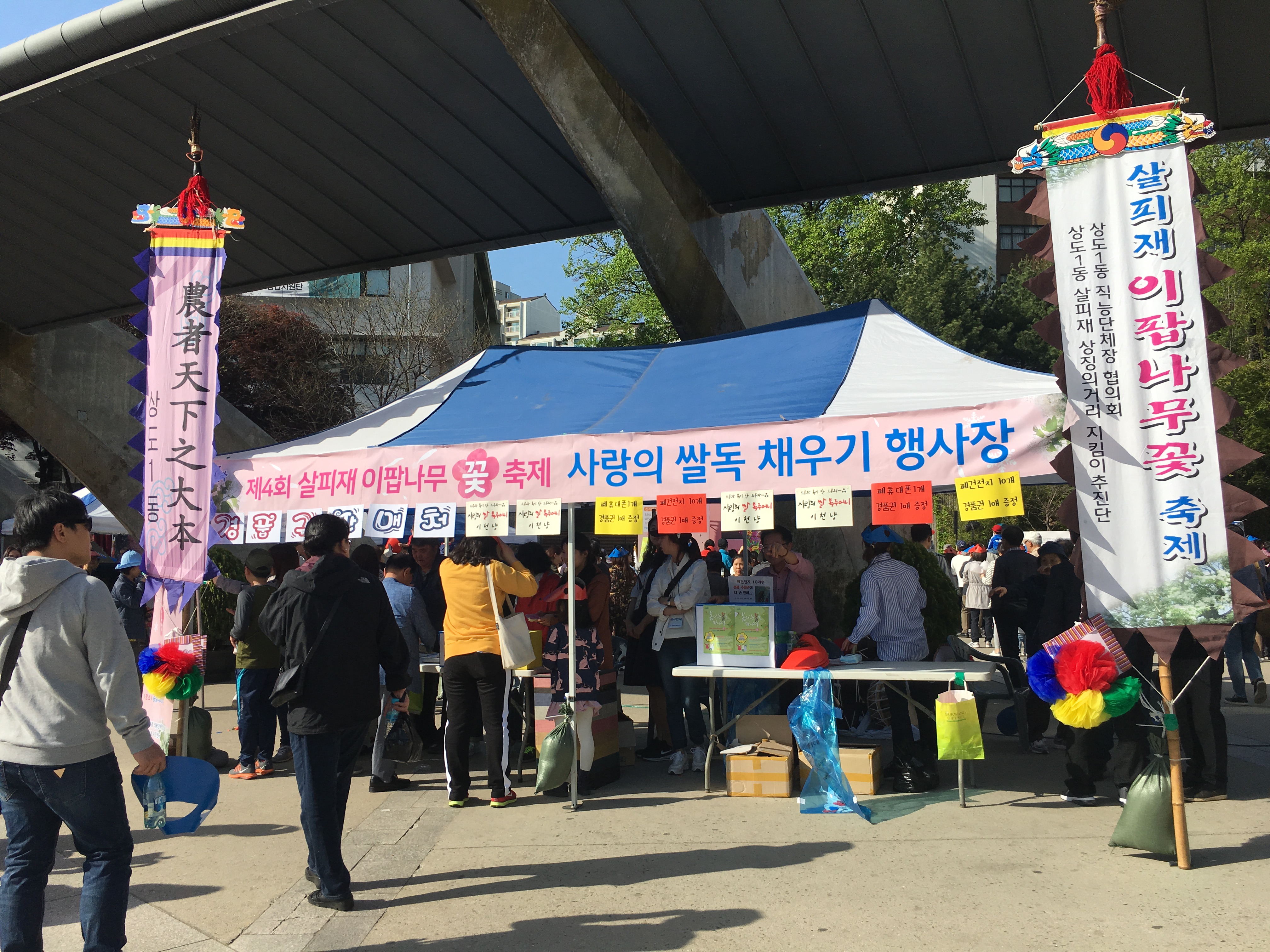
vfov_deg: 48.2
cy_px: 476
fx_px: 1064
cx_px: 635
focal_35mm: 29
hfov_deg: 61.7
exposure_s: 1/1972
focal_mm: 4.15
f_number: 2.2
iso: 25
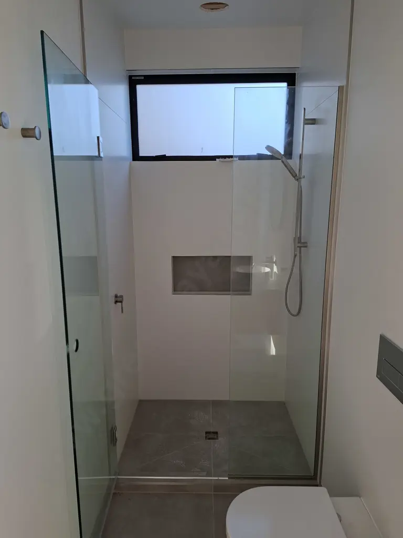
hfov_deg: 58.9
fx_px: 357
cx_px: 202
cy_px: 269
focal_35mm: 23
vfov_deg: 73.9
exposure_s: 1/242
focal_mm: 5.54
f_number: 1.8
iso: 50
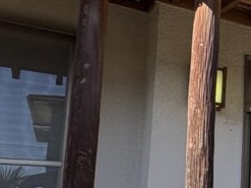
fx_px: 420
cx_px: 444
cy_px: 165
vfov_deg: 24.6
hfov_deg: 21.9
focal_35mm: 58
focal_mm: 2.22
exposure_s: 1/328
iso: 50
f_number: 2.2
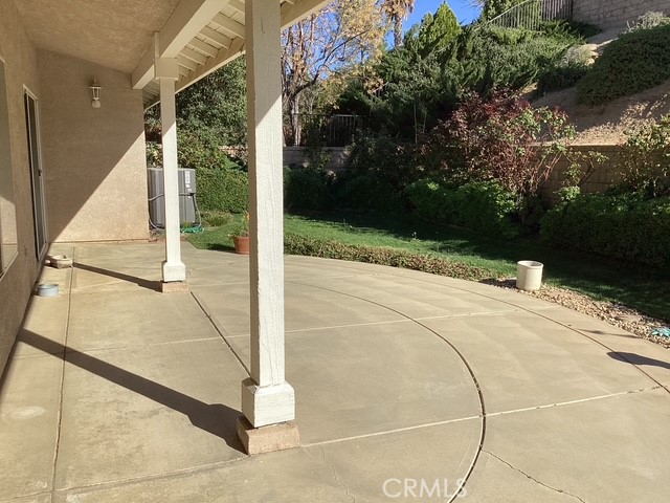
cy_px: 252
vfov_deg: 45.4
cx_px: 335
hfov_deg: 58.4
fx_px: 600
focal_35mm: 31
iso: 25
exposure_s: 1/1812
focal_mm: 3.3
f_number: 2.4
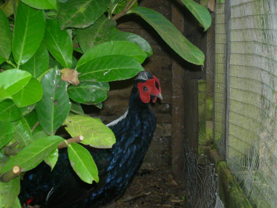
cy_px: 104
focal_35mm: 126
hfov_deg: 15.6
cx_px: 138
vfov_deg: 11.8
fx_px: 1008
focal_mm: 26.3
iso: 200
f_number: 5.2
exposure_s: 1/120
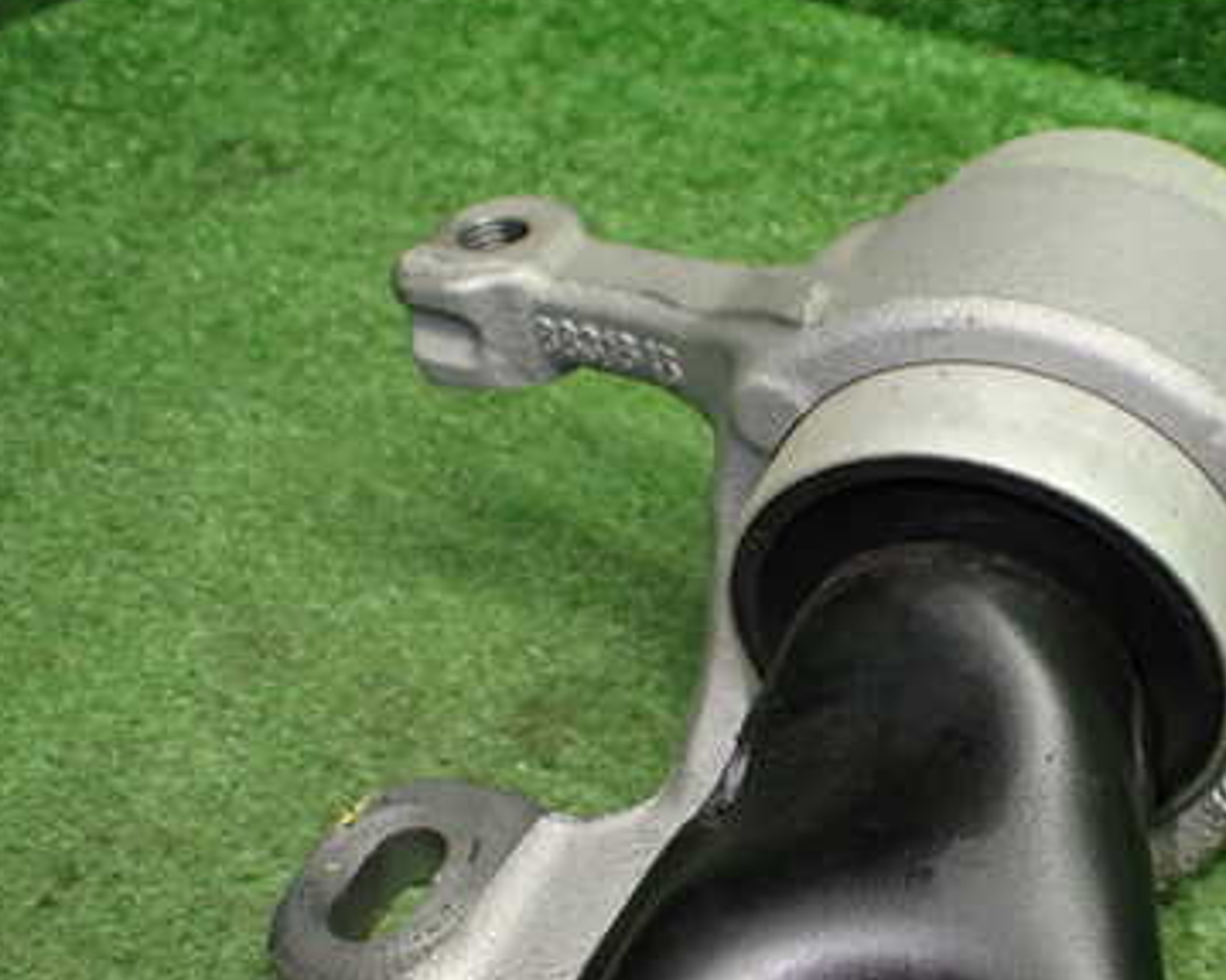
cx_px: 1001
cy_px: 580
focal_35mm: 49
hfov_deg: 36.6
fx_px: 1777
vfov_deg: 30.8
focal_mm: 5.4
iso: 800
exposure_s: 1/125
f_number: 2.3
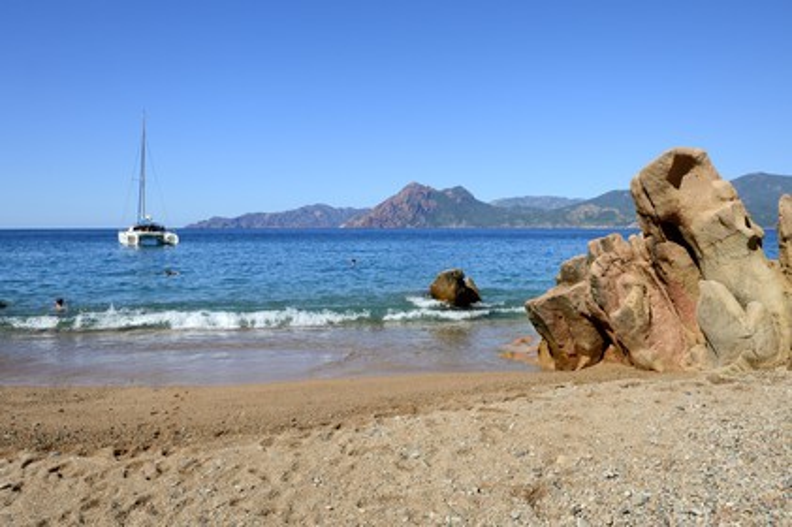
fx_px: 528
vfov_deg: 53.1
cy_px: 264
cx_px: 396
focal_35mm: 24
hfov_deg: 73.8
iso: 200
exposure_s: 1/250
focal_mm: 24
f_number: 14
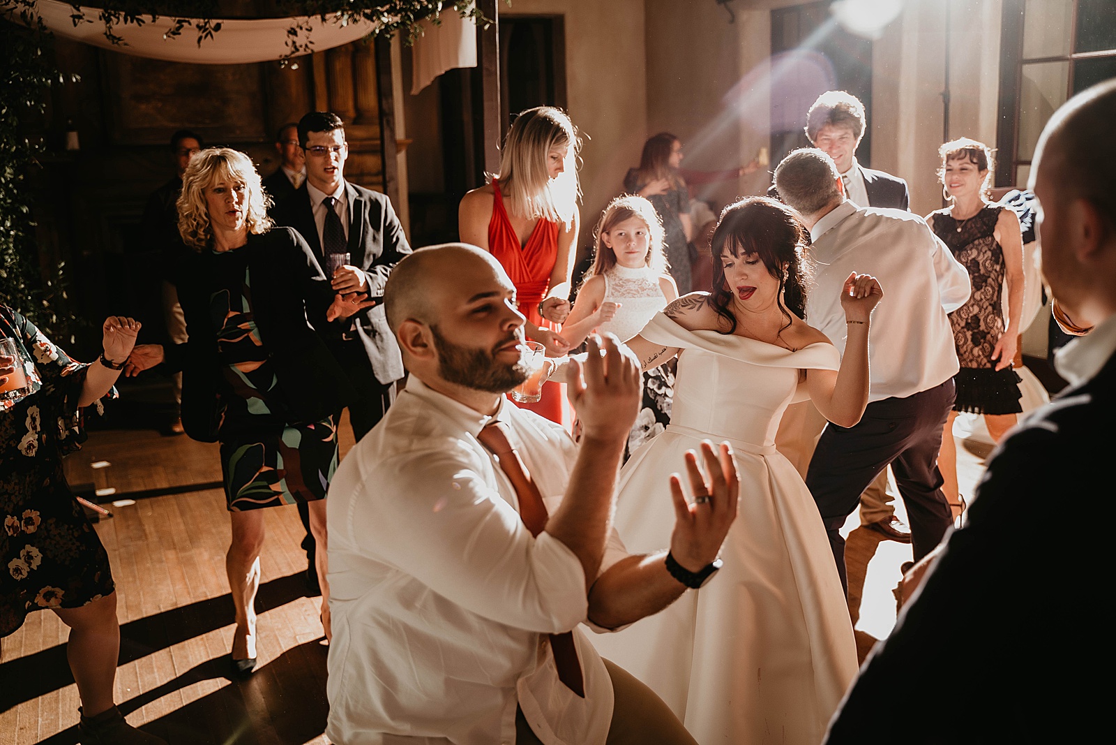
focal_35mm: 37
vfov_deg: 35.9
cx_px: 558
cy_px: 372
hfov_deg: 51.9
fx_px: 1147
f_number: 2.8
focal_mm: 37
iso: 500
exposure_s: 1/125
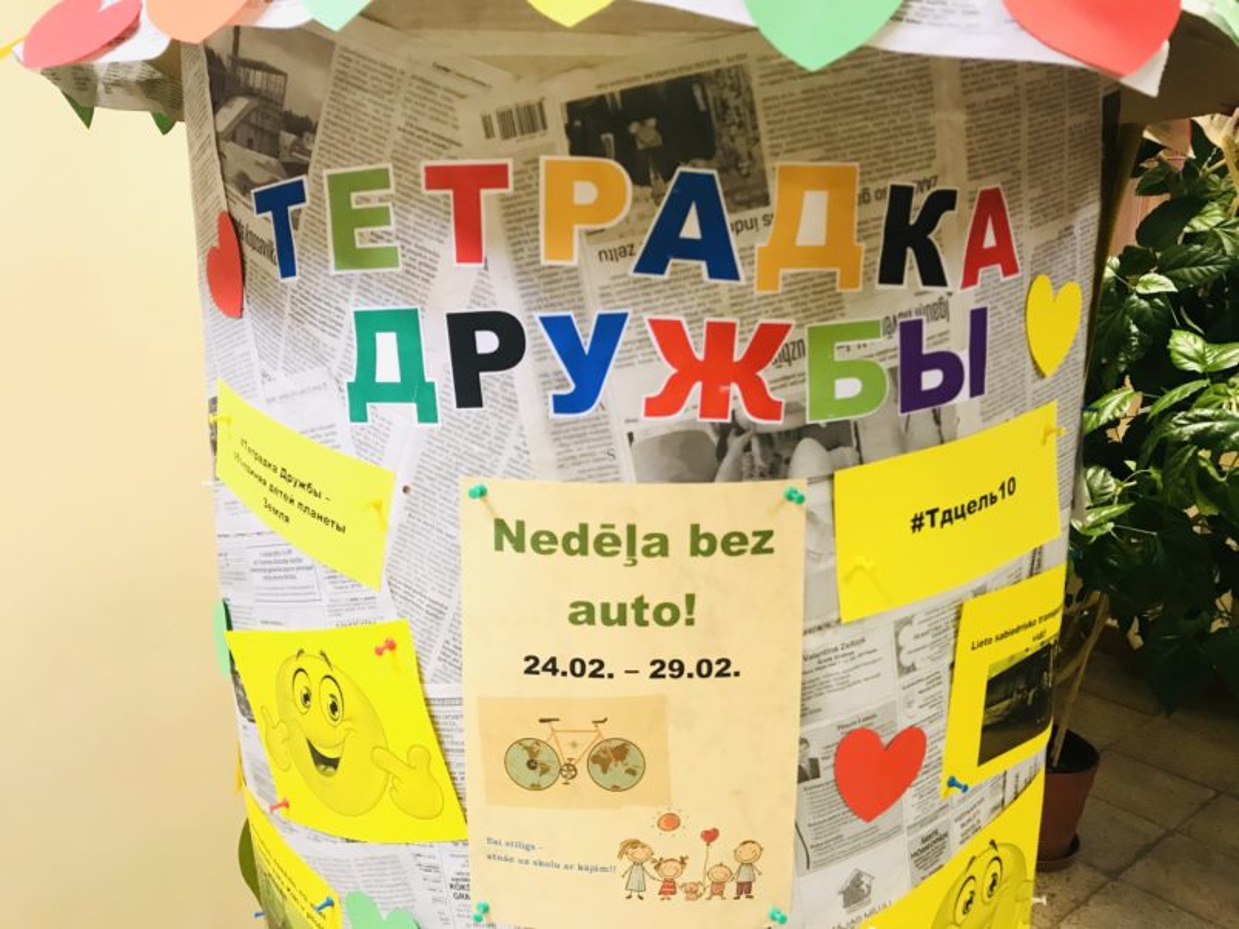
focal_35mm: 28
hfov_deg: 63.4
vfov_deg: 49.7
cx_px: 620
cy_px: 464
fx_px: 1002
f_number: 1.8
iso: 80
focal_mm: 3.99
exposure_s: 1/17
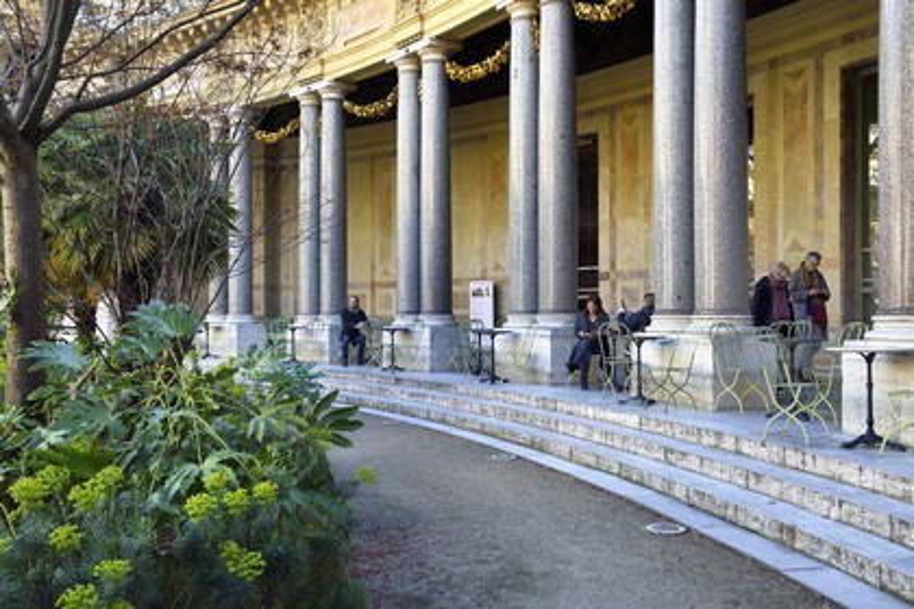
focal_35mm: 35
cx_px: 457
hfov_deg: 54.4
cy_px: 304
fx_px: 889
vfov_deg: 37.9
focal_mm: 35
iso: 200
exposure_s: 1/60
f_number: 10
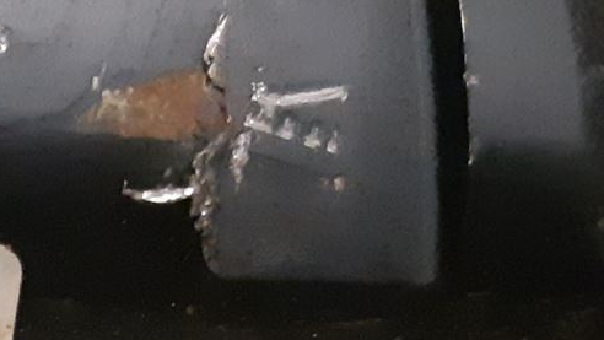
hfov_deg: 16.7
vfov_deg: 10.0
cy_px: 489
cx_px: -270
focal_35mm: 118
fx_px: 1890
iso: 800
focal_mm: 3.93
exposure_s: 1/121
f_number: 1.7
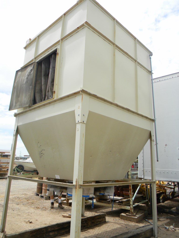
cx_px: 90
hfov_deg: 49.7
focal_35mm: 28
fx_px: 193
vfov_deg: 63.4
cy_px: 119
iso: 80
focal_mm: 5
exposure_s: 1/750
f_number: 3.5
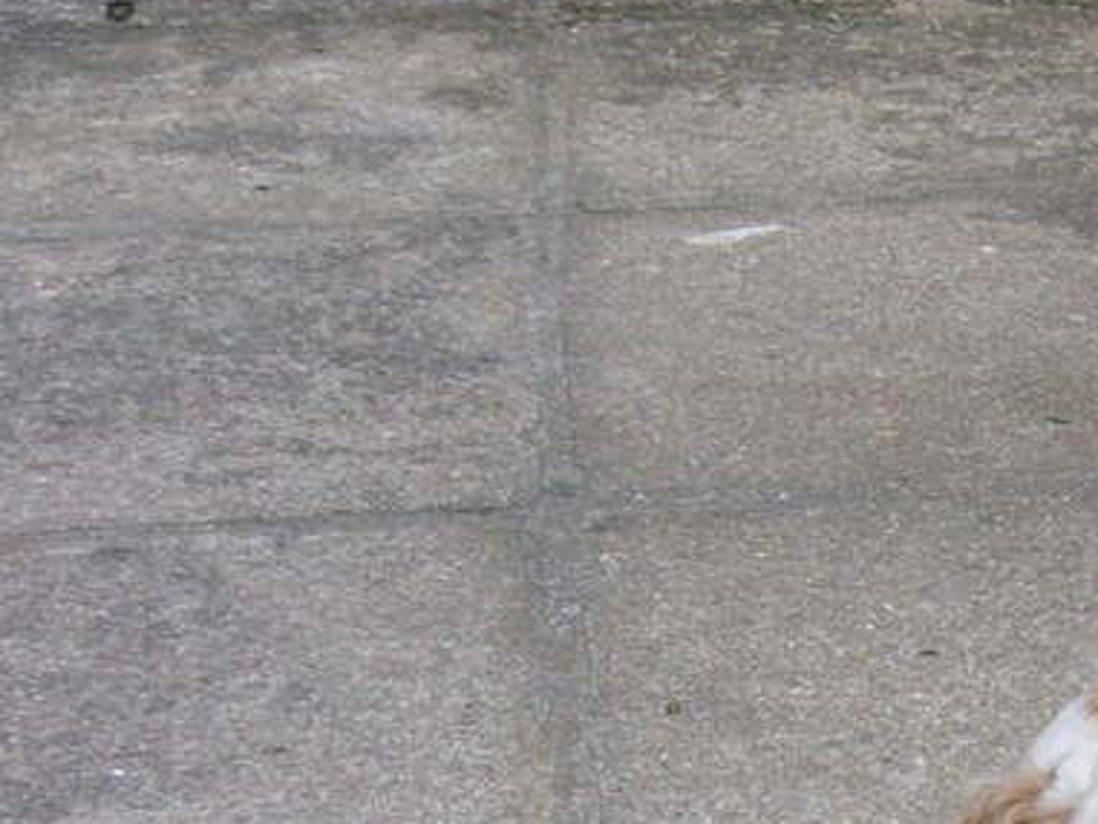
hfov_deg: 18.2
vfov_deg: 13.9
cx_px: 1130
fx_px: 3332
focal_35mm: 105
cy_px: 778
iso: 160
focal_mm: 8.4
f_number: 3.4
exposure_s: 1/750
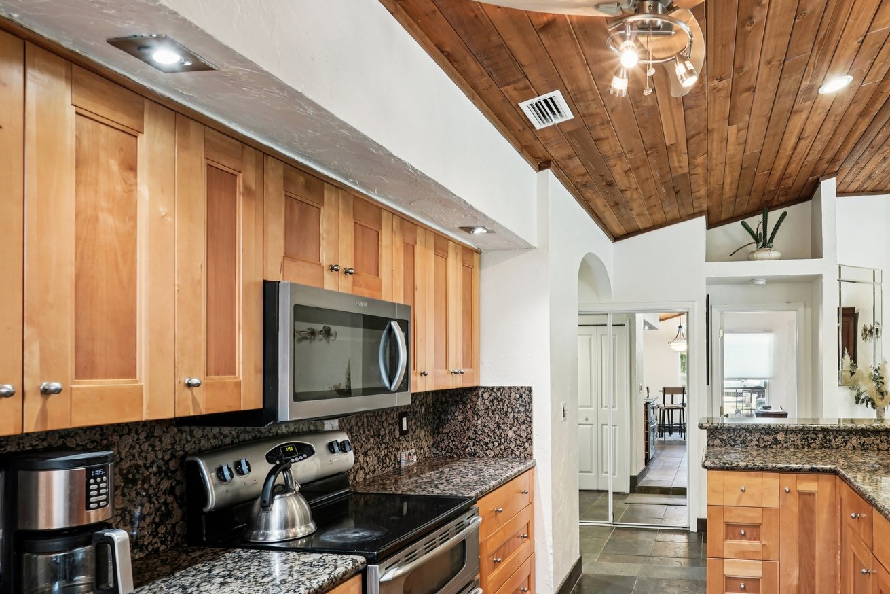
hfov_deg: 69.3
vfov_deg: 51.0
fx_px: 618
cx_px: 599
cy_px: 356
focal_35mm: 25
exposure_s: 1/5
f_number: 8
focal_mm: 16
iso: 400
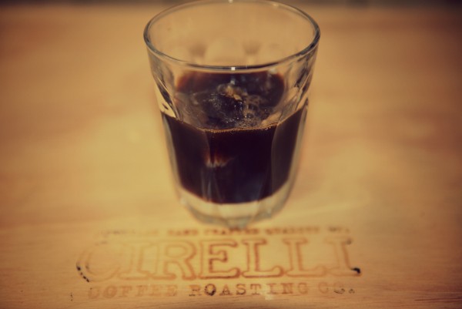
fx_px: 706
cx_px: 231
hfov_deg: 36.2
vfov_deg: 24.7
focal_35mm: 55
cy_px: 154
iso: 400
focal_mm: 55
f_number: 2.8
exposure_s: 1/60
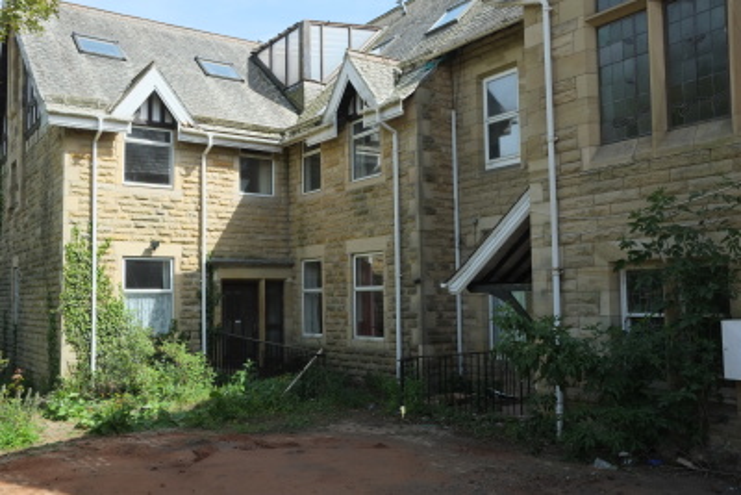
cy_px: 248
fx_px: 721
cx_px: 370
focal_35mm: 35
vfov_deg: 37.9
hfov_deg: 54.4
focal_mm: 23
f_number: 9
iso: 800
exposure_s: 1/400
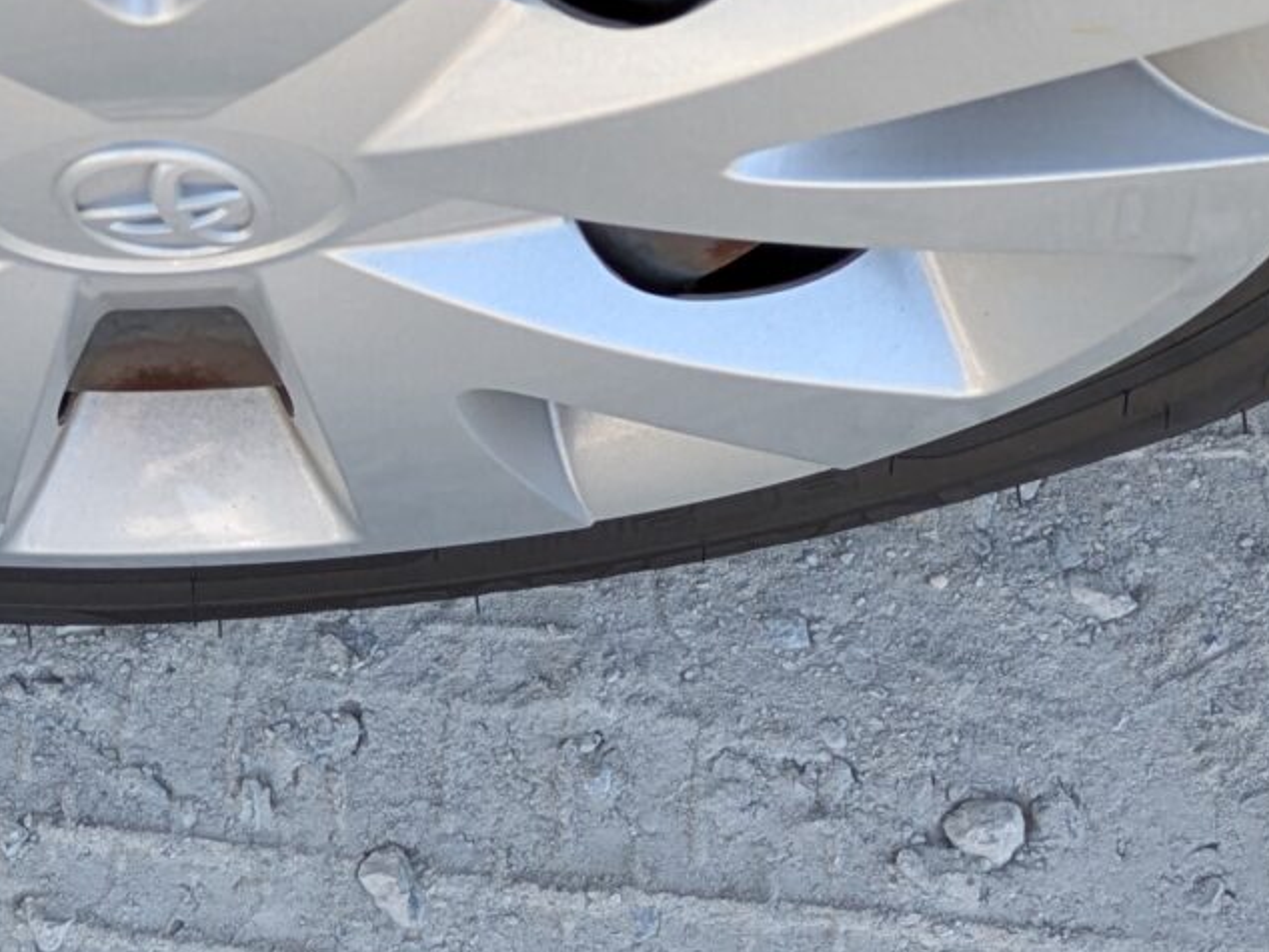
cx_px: 238
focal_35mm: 101
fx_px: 3704
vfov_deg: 14.5
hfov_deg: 19.2
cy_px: 878
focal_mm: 5.43
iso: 48
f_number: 1.89
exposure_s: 1/494
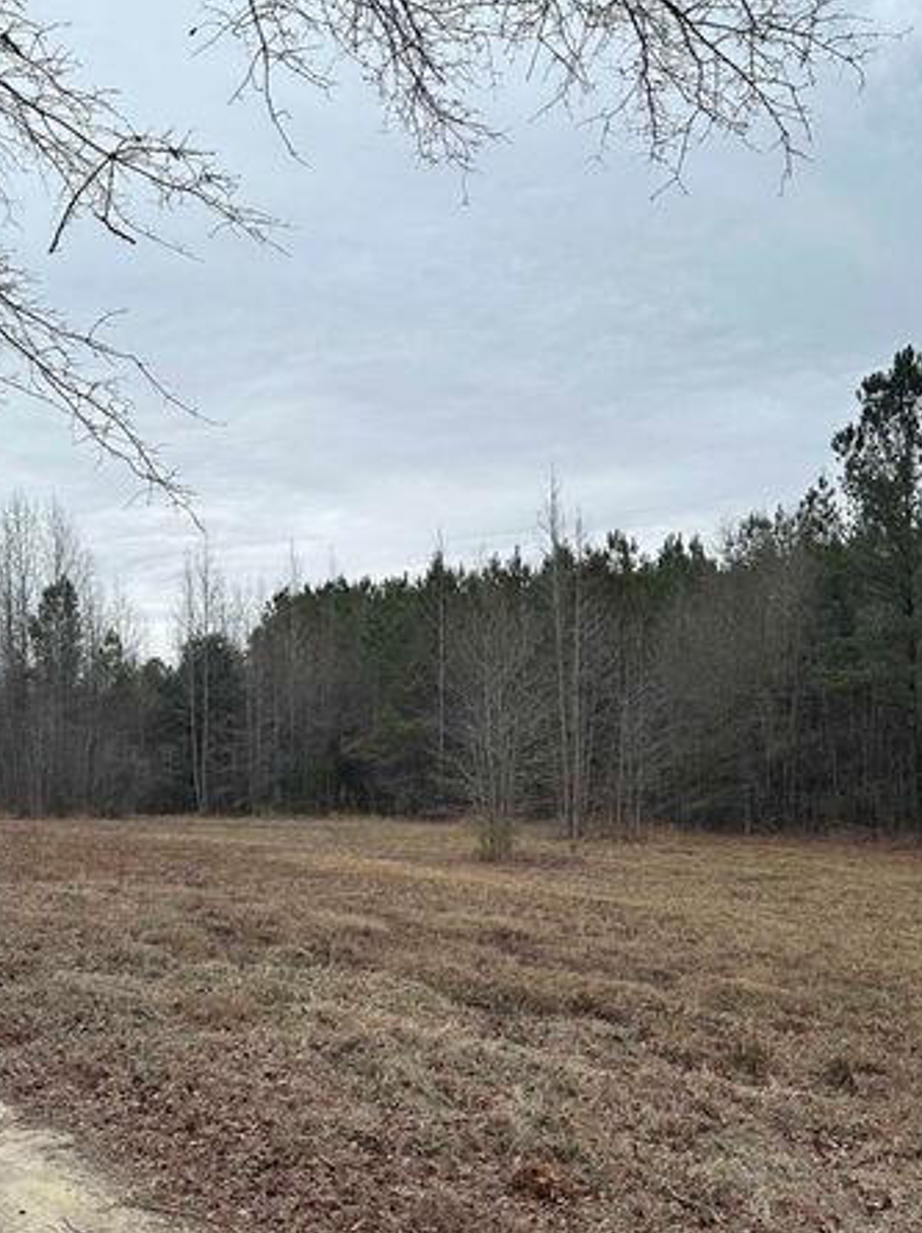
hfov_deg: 39.5
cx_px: 388
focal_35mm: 36
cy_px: 744
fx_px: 1280
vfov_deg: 51.0
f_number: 1.78
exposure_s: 1/1751
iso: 80
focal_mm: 6.86
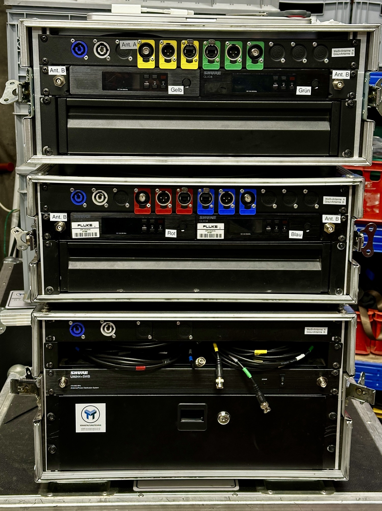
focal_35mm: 48
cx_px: 191
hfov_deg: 30.2
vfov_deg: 39.7
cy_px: 256
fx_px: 707
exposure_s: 1/50
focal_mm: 6.86
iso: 250
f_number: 1.78
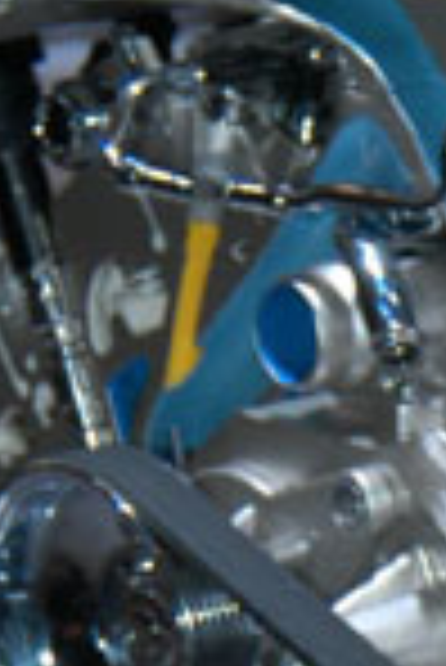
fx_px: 5080
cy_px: 754
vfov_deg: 7.5
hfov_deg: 5.0
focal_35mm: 274
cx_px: 680
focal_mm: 40
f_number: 5
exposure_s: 1/60
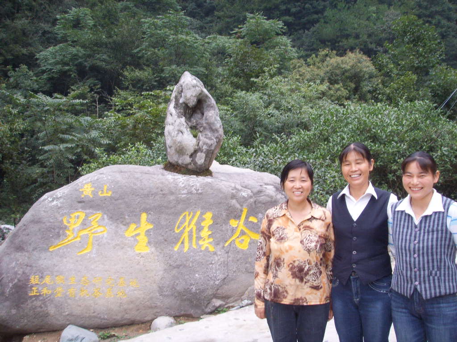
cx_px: 228
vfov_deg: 36.8
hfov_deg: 47.9
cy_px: 171
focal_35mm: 39
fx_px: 515
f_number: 3.5
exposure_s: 1/45
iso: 132
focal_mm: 6.6
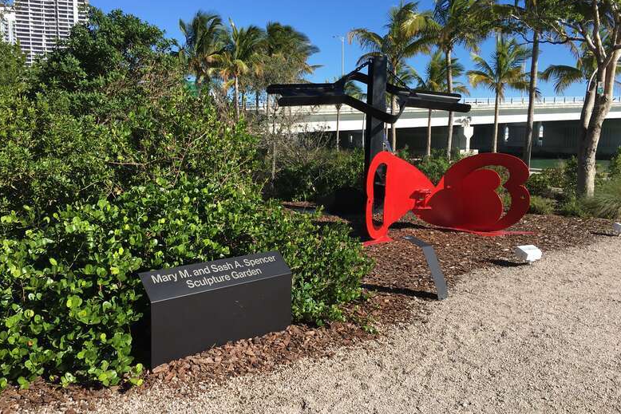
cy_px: 207
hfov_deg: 60.3
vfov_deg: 42.3
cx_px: 316
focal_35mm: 31
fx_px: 535
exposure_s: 1/1148
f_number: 2.2
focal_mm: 4.15
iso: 25
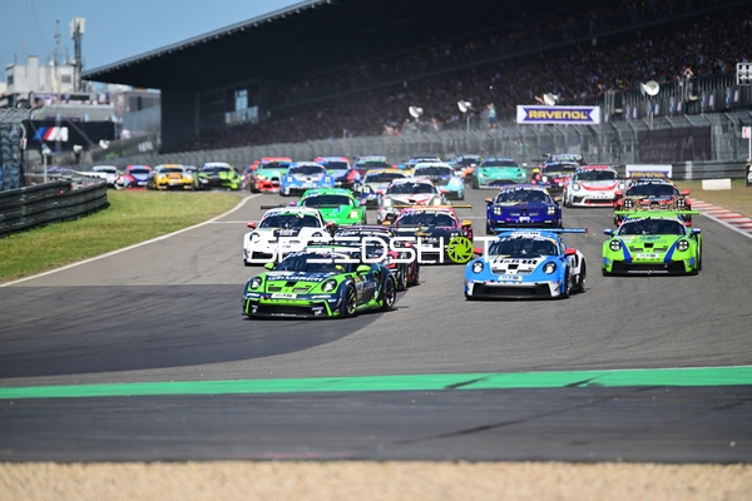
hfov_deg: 6.9
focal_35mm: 300
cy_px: 250
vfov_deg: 4.6
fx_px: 6266
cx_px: 376
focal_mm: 300
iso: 90
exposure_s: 1/2000
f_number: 2.8
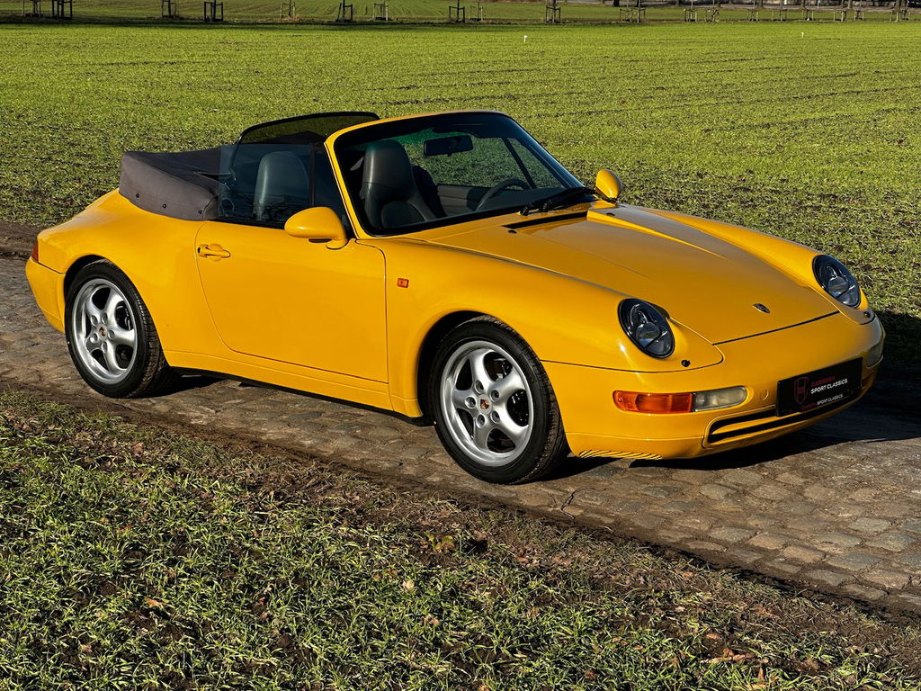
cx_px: 460
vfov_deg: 19.1
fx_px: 2049
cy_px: 346
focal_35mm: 77
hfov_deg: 25.3
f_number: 2.8
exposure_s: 1/763
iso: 32
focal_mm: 9
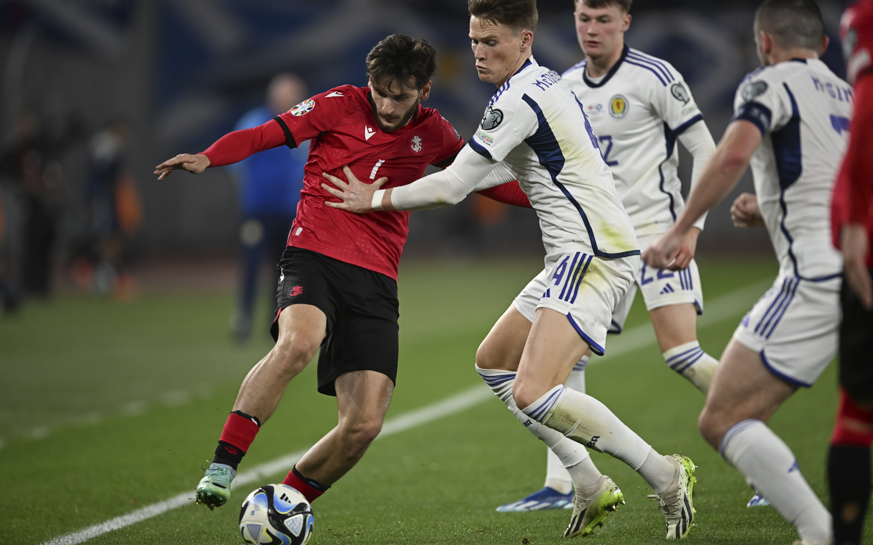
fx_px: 9707
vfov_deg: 3.2
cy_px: 279
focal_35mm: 408
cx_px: 436
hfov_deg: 5.1
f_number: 2.8
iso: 1250
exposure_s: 1/1600
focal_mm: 400
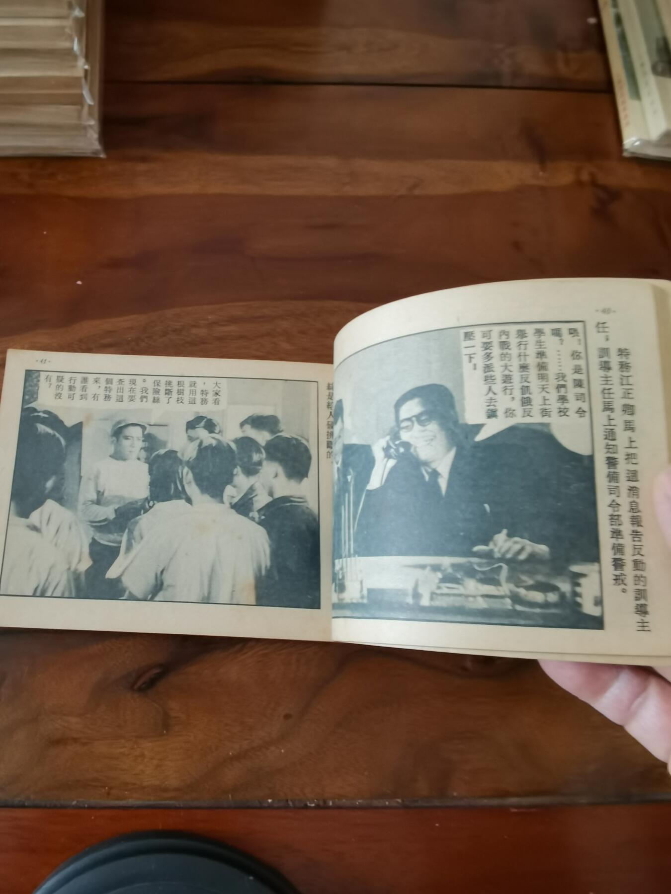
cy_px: 447
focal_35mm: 27
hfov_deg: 51.4
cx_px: 336
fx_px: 698
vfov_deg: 65.3
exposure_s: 1/25
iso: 400
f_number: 2.2
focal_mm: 2.26
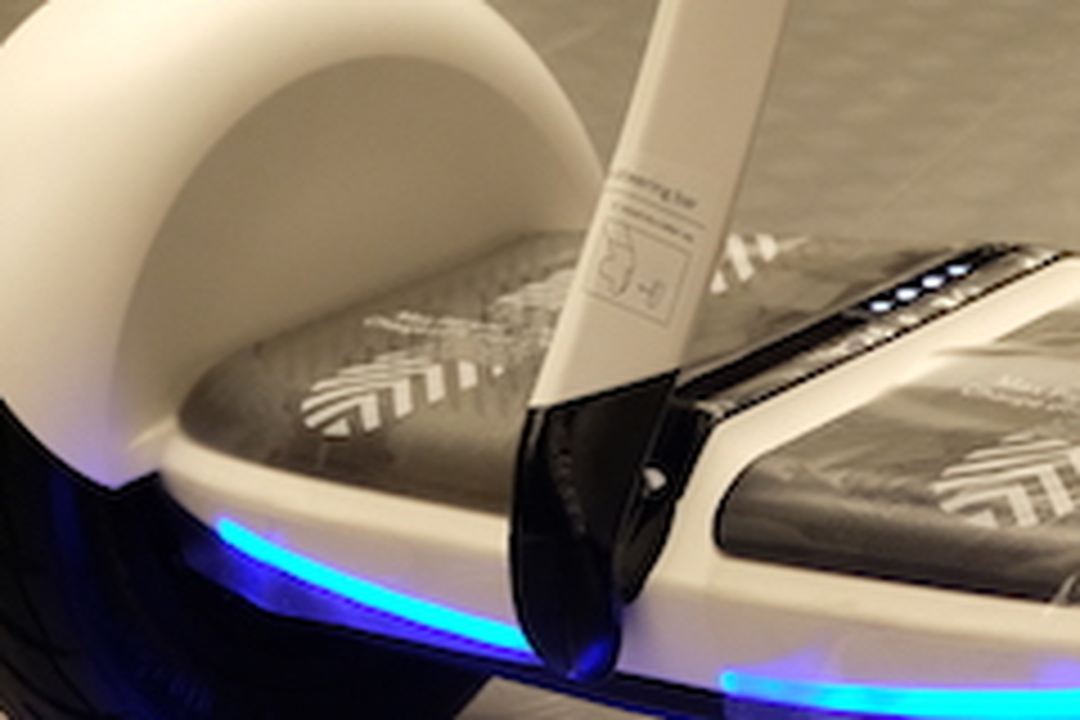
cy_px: 223
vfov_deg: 11.3
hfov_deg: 16.8
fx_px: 3630
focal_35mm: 121
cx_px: 868
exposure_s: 1/52
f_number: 3.8
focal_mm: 19.2
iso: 800
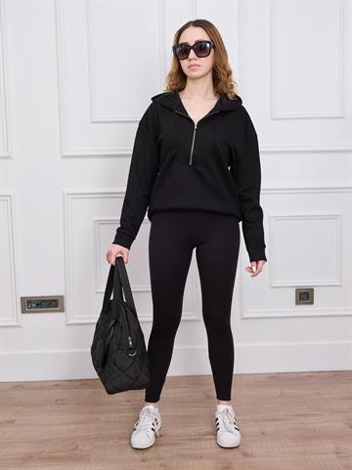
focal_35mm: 45
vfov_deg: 42.1
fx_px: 610
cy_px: 235
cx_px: 176
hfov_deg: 32.2
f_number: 4
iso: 100
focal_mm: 21
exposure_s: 1/100
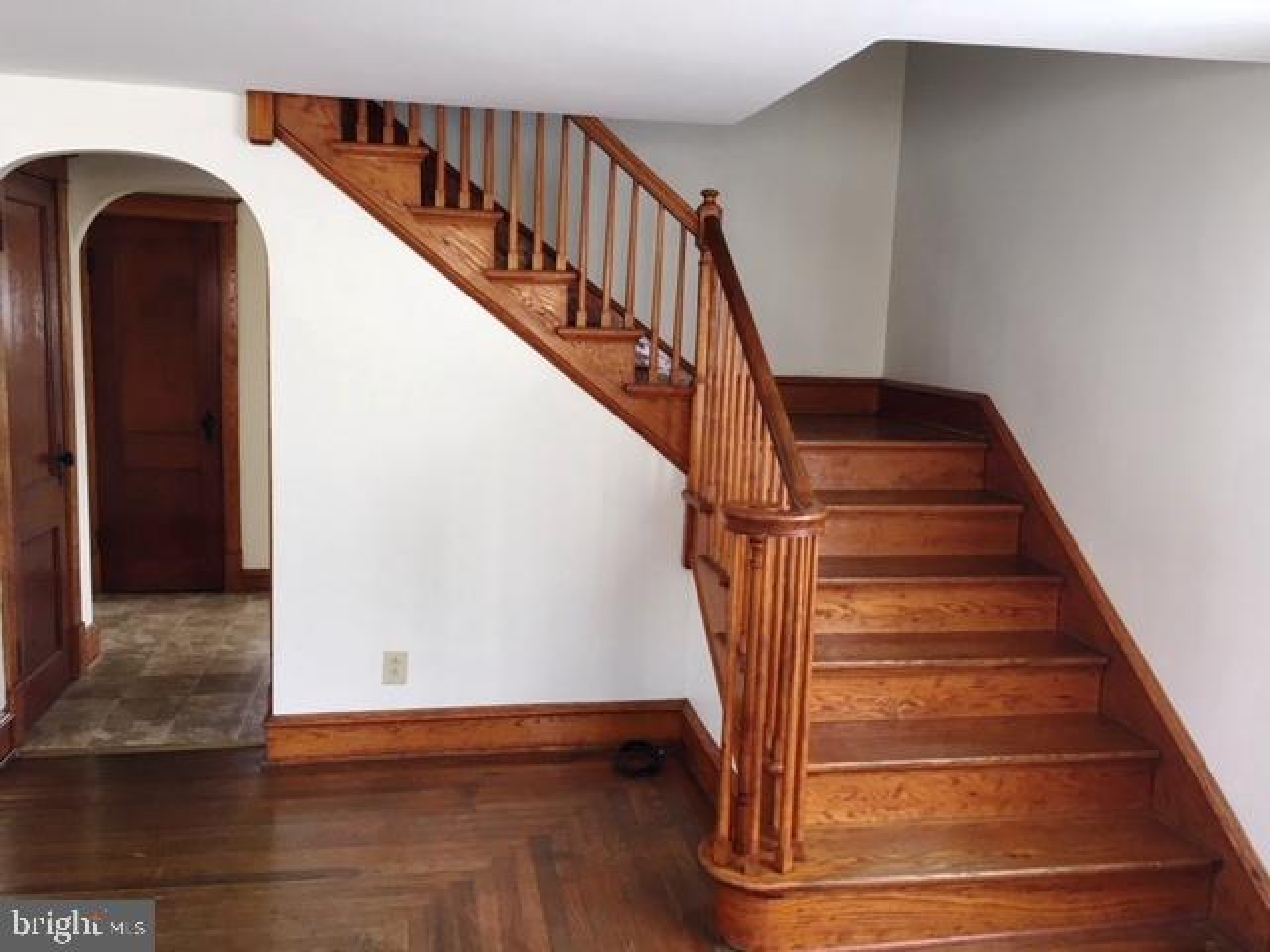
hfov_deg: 61.7
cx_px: 635
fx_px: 1064
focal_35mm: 29
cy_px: 476
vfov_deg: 48.2
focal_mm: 4.15
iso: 32
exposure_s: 1/30
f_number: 2.2
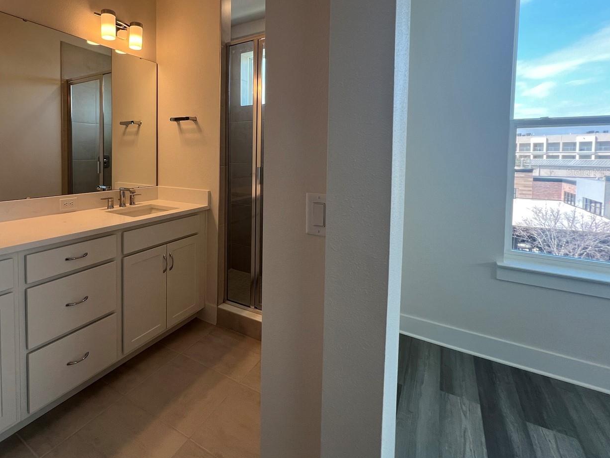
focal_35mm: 17
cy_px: 172
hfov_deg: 88.5
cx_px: 215
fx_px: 300
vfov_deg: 73.5
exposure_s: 1/120
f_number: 1.8
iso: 50
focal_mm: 1.57
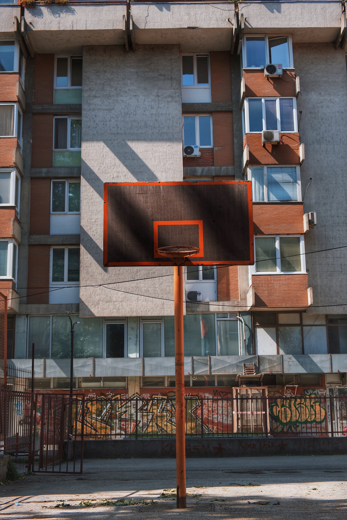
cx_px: 174
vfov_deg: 41.9
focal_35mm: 47
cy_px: 260
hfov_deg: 28.6
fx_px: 679
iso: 160
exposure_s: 1/500
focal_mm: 31.5
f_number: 5.6
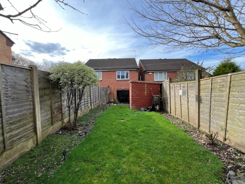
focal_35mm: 13
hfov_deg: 106.2
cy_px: 92
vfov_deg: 90.0
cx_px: 122
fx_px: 92
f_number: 1.8
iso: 32
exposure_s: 1/218
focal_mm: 1.57
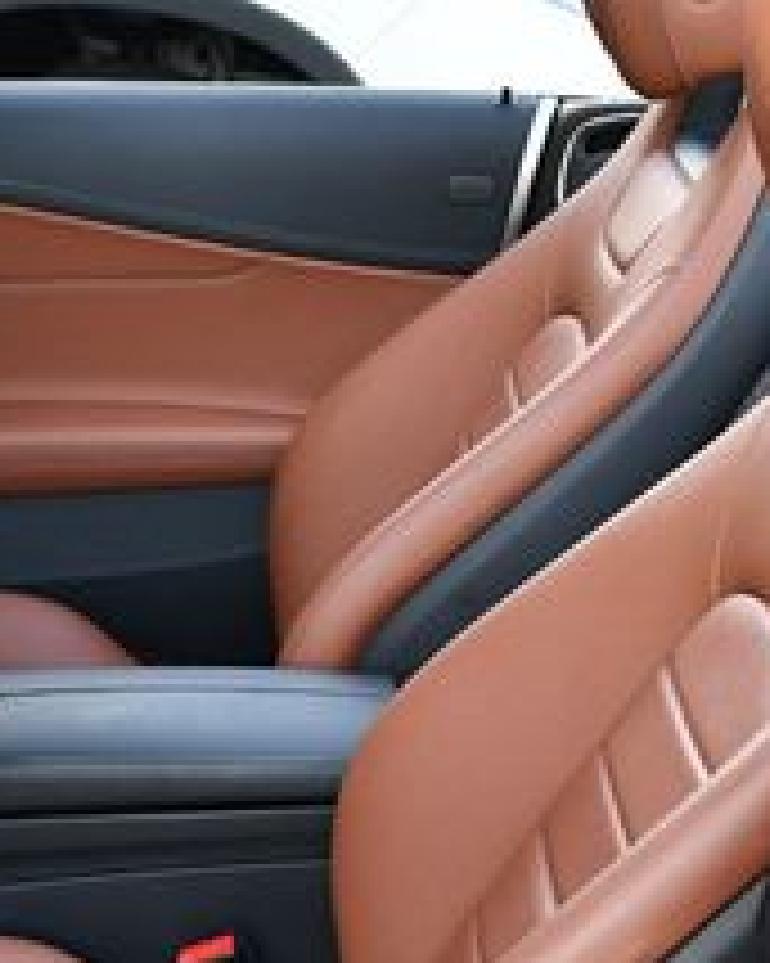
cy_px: 783
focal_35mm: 101
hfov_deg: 15.0
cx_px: 18
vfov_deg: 18.8
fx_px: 2879
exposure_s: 1/250
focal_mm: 18
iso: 400
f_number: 4
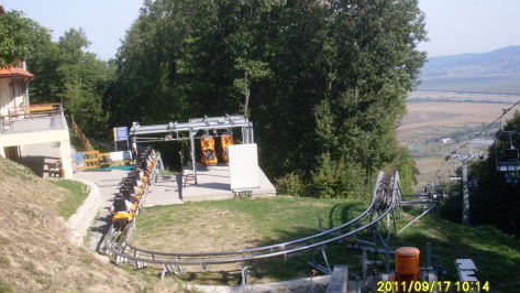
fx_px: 579
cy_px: 127
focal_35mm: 42
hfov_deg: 48.4
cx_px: 262
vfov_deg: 28.3
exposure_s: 1/125
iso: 80
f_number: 8.4
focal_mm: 6.3
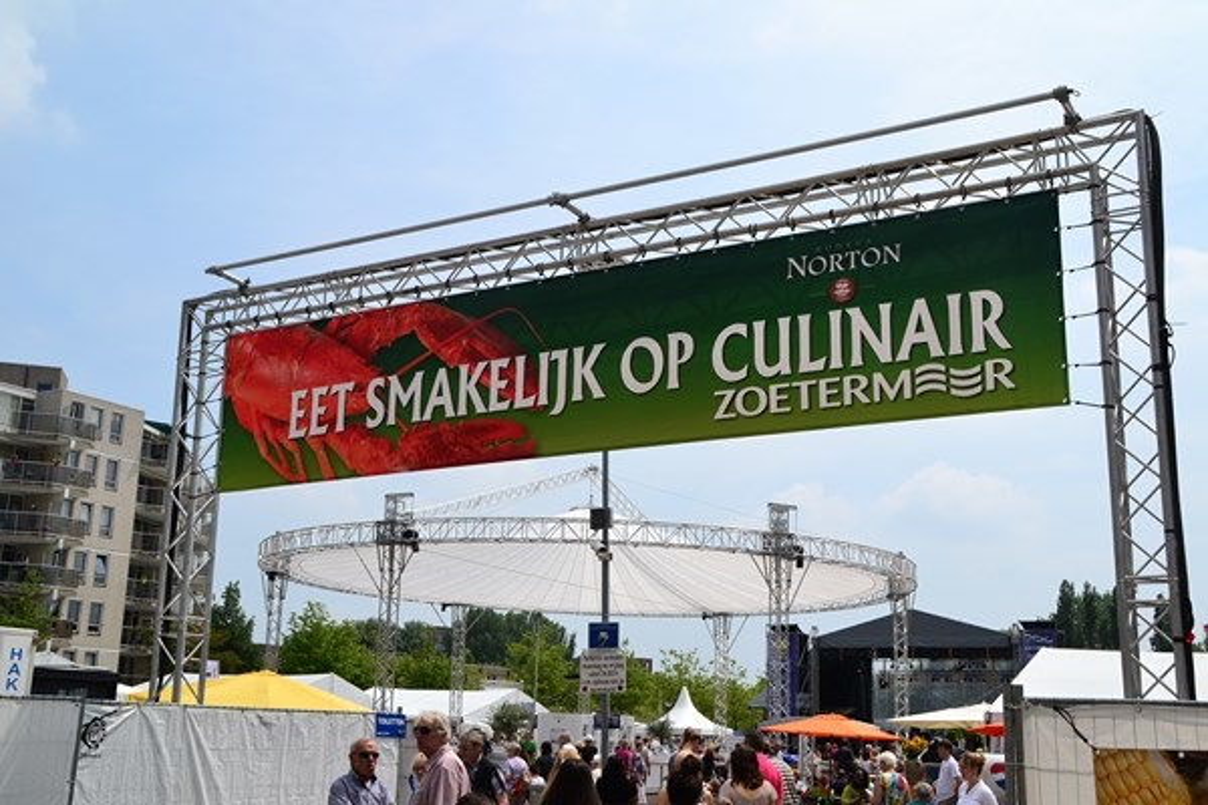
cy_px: 402
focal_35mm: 42
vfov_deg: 31.9
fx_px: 1409
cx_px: 604
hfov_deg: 46.4
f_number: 13
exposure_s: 1/640
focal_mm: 28
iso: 400
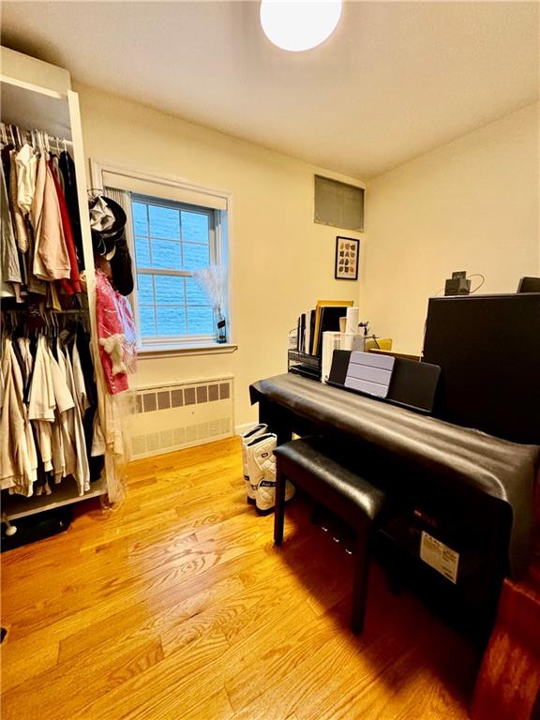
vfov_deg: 102.1
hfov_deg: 85.7
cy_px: 360
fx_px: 291
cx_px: 270
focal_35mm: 14
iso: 640
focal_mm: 2.22
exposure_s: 1/60
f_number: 2.2
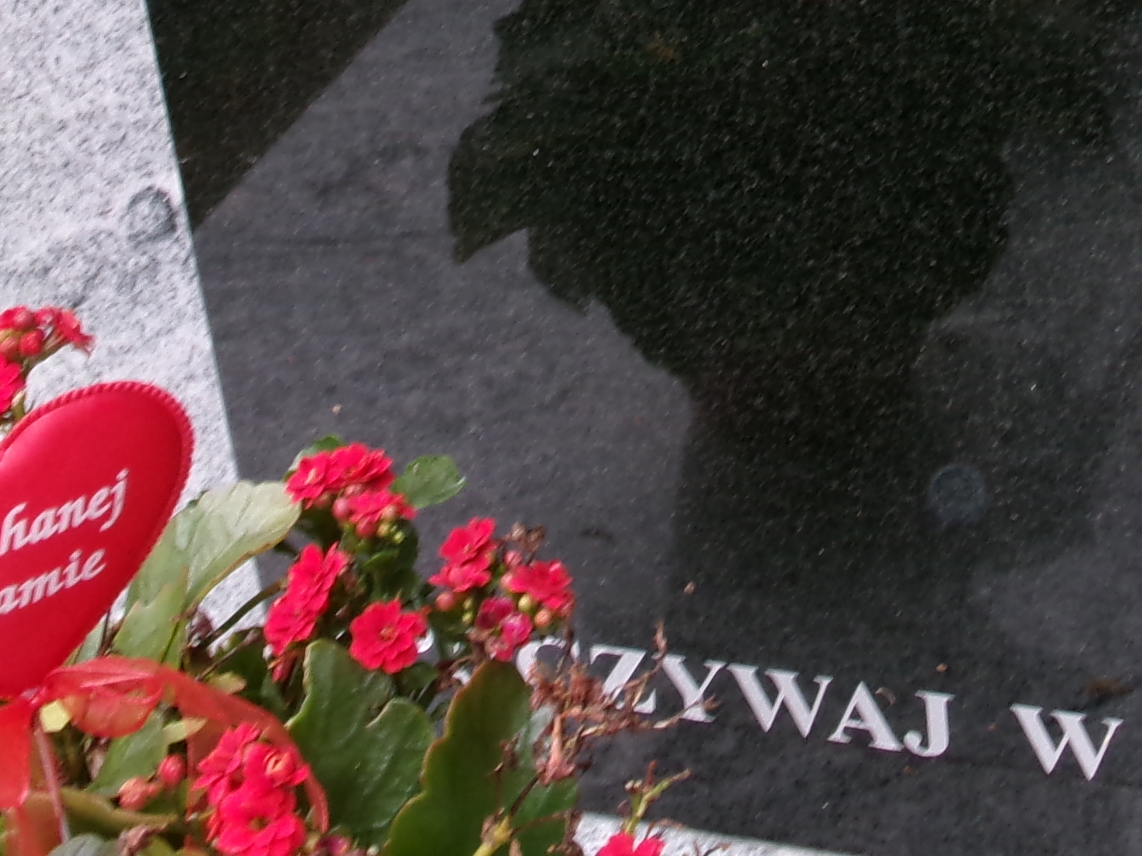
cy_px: -227
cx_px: 850
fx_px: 2507
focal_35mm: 76
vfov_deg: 18.2
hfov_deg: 25.4
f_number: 3.9
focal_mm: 5.1
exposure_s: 1/34
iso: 125
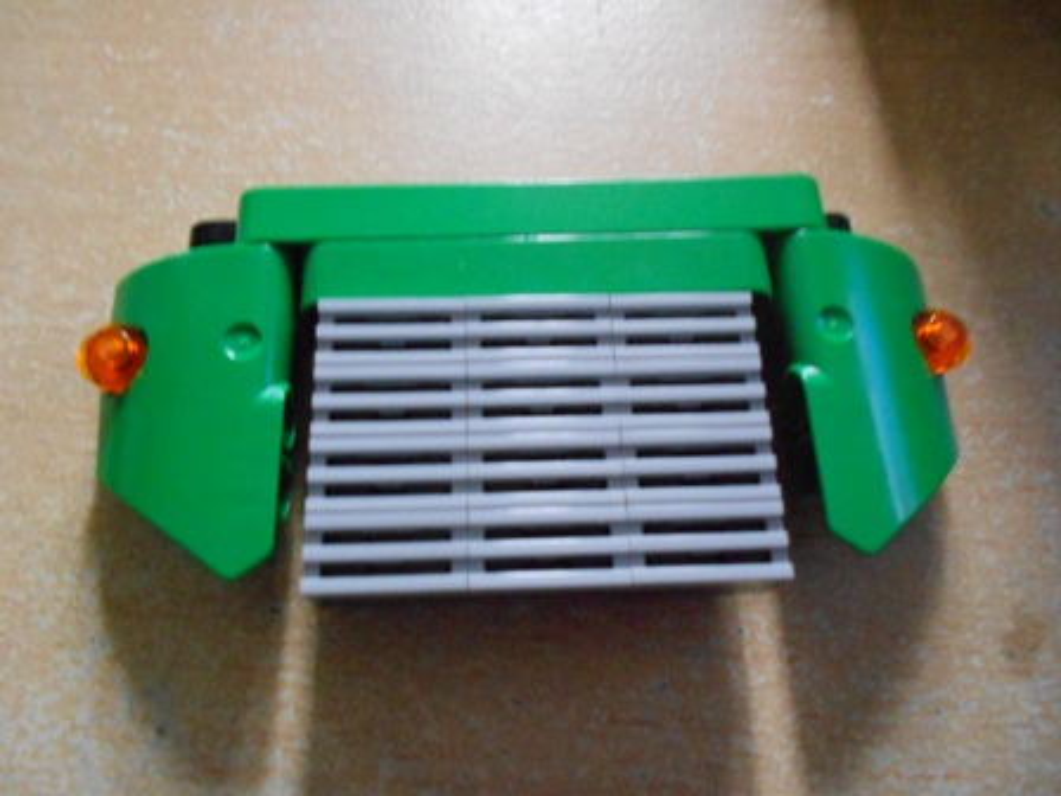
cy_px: 398
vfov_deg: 53.1
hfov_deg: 67.3
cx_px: 530
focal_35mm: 26
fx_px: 797
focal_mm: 4.6
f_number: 3.2
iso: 800
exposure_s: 1/6
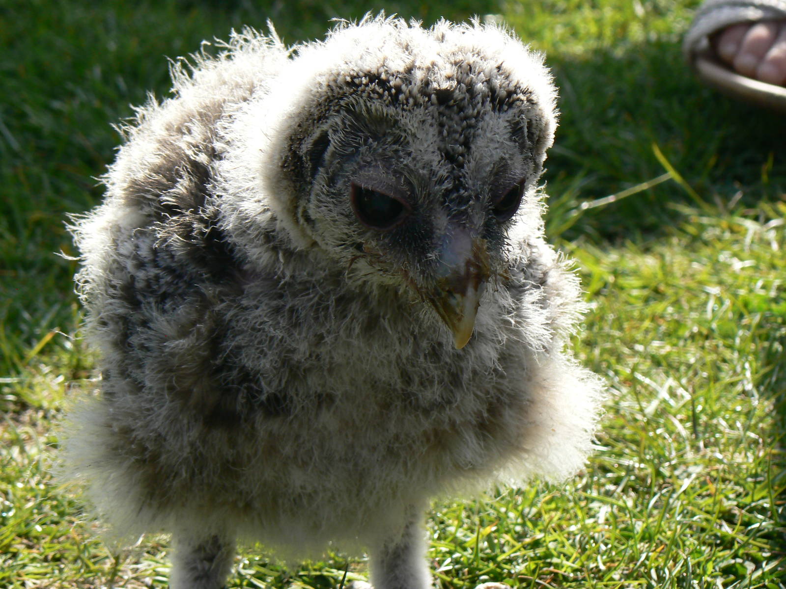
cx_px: 393
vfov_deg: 11.2
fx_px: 2997
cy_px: 294
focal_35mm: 132
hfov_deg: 14.9
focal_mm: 22.1
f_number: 5.6
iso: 100
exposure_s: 1/320
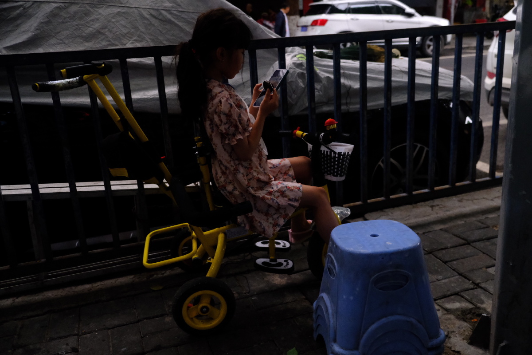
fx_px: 488
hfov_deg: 57.2
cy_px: 178
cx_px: 266
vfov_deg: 40.0
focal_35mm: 33
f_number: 3.2
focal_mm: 22.3
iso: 3200
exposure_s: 1/250
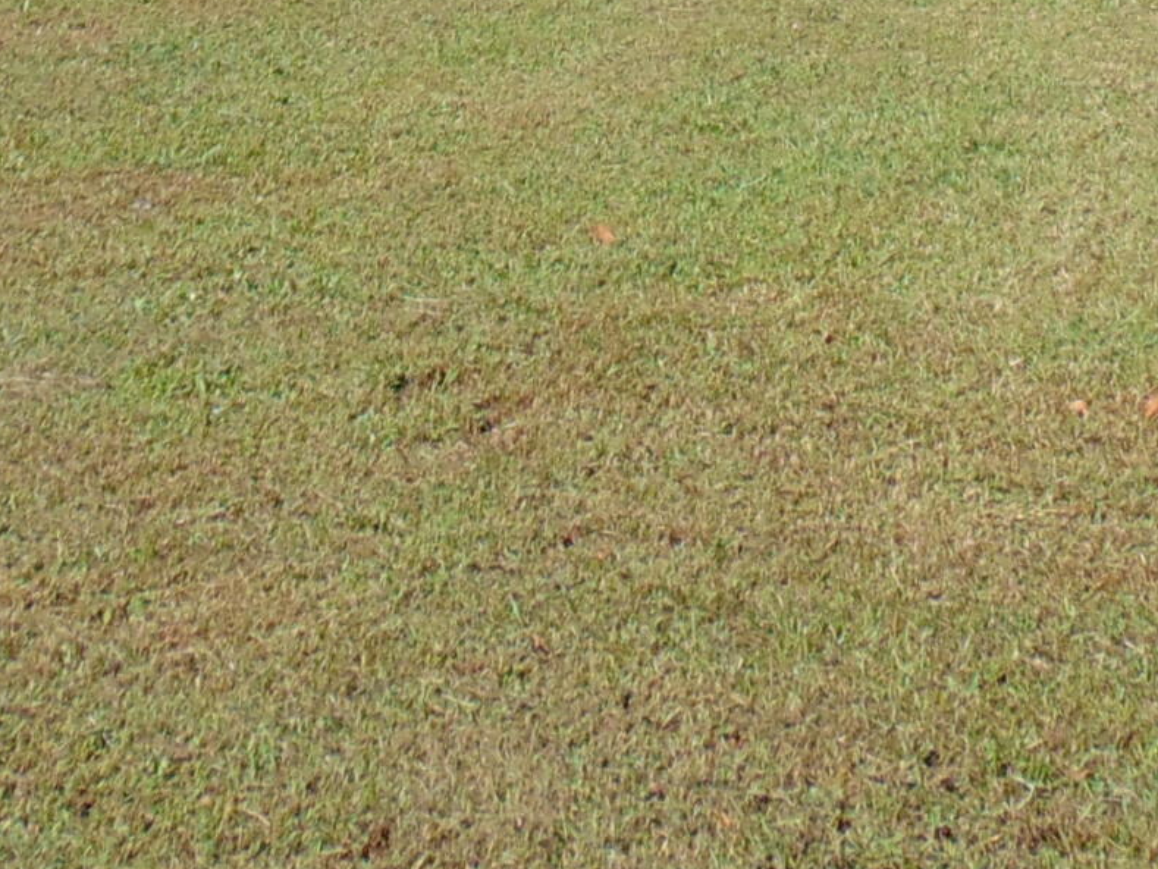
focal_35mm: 95
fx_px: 3178
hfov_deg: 20.6
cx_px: 404
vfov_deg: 13.8
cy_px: -706
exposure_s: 1/200
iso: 80
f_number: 7.7
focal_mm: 4.5
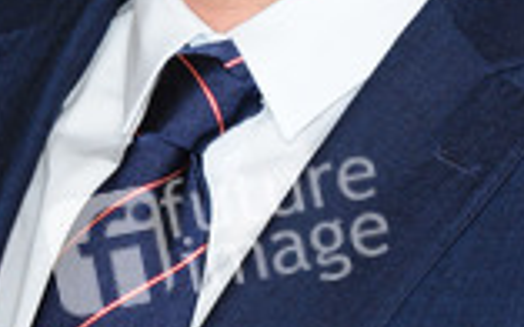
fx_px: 7223
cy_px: -264
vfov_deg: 2.6
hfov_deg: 4.2
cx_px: 315
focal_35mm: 506
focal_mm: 130
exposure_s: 1/160
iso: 320
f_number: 4.5
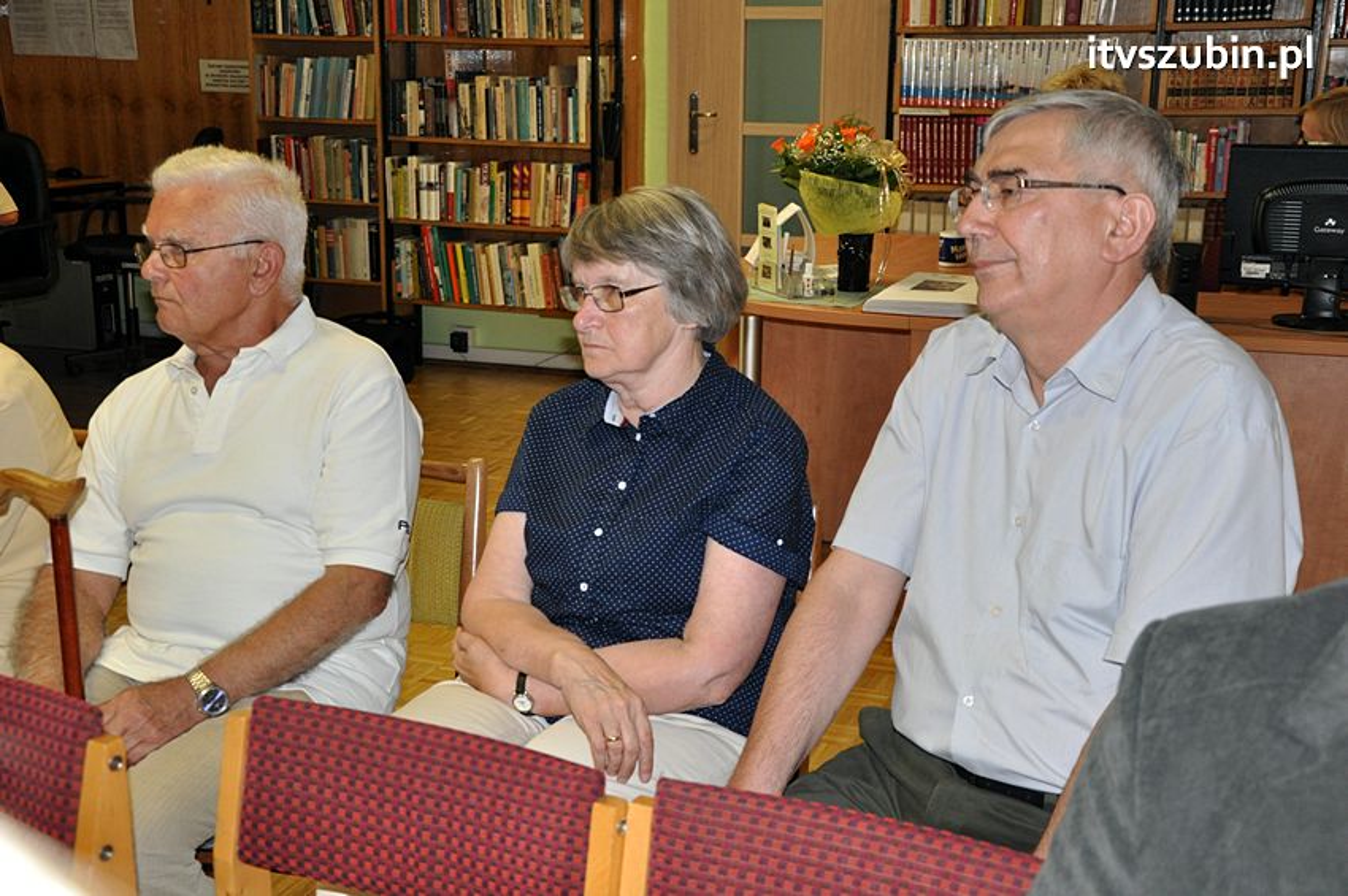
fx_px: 1796
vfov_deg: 28.0
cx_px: 674
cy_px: 448
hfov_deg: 41.1
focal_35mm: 48
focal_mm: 32
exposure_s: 1/60
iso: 800
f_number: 4.2
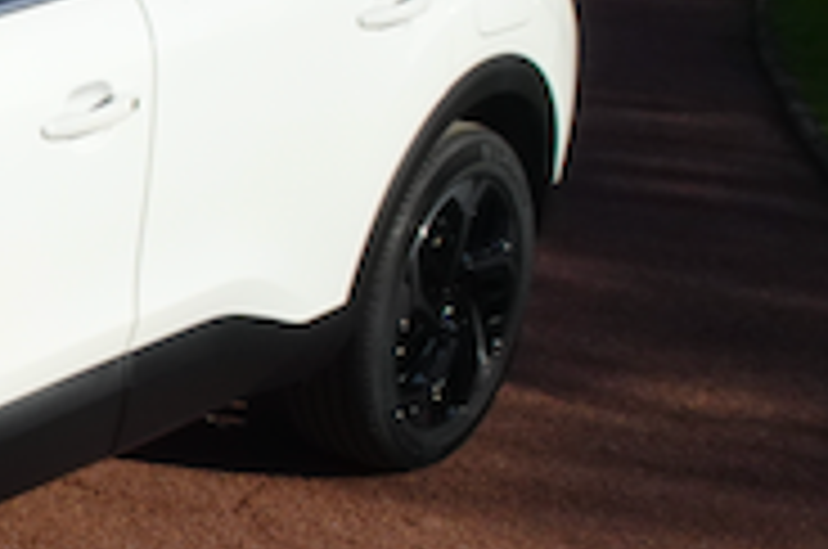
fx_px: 1998
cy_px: 238
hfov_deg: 19.0
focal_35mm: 87
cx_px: -576
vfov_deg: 15.6
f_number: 3.5
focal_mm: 4.25
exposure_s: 1/1250
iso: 80
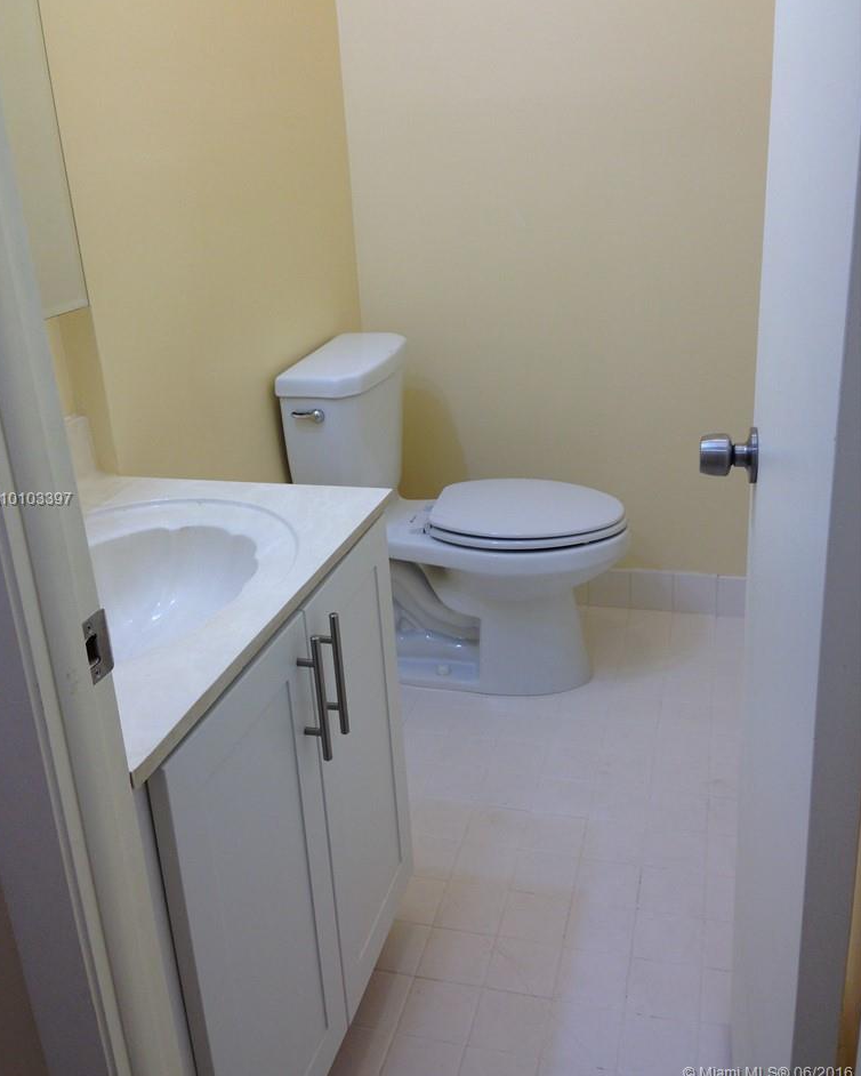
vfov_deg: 51.5
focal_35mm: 35
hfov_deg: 42.2
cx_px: 425
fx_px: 1114
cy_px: 500
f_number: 2.4
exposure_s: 1/40
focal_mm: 4.12
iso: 50
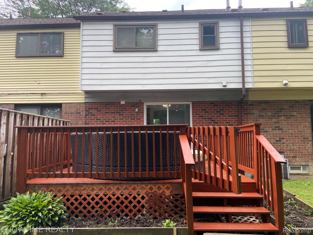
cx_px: 156
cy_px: 118
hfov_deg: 67.3
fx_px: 235
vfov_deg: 53.1
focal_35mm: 26
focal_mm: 4.25
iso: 32
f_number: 1.8
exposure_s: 1/149
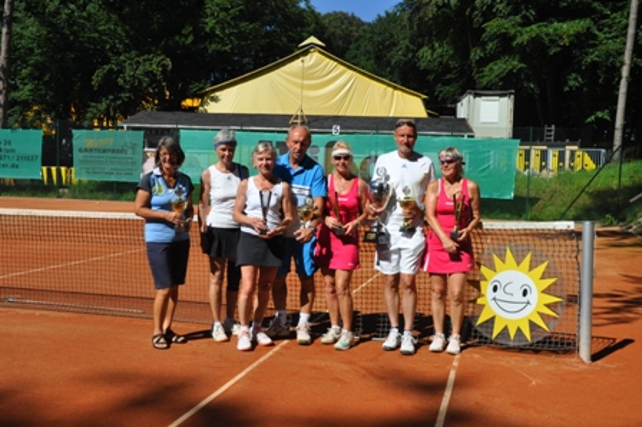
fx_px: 695
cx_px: 321
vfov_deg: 34.2
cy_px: 214
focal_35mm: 39
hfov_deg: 49.6
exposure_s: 1/2000
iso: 400
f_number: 8
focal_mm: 26
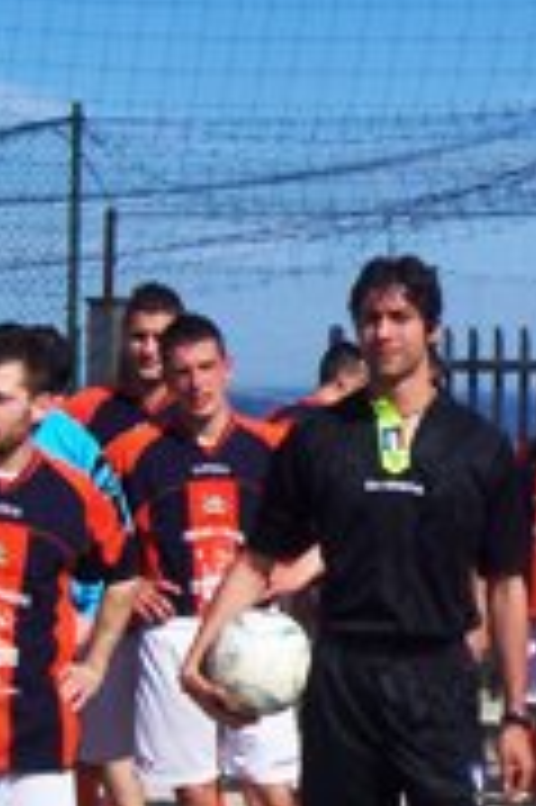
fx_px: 2640
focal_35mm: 118
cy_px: 459
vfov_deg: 17.4
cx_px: 682
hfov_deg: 11.3
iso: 80
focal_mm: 5.6
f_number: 5.1
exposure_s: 1/591
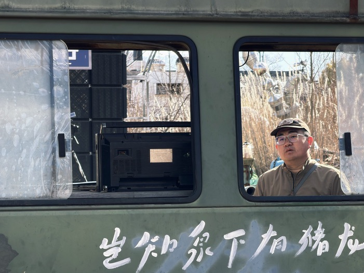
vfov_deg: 10.2
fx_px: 1536
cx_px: 249
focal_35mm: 146
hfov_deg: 13.5
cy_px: 190
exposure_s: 1/380
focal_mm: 16.89
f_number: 2.8
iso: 50
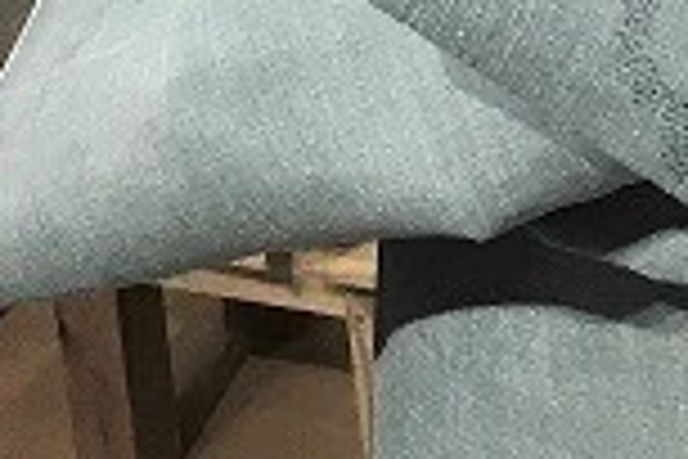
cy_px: -574
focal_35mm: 168
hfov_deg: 11.9
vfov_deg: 7.7
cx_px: 890
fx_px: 3210
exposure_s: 1/30
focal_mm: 4.15
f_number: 2.2
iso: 25
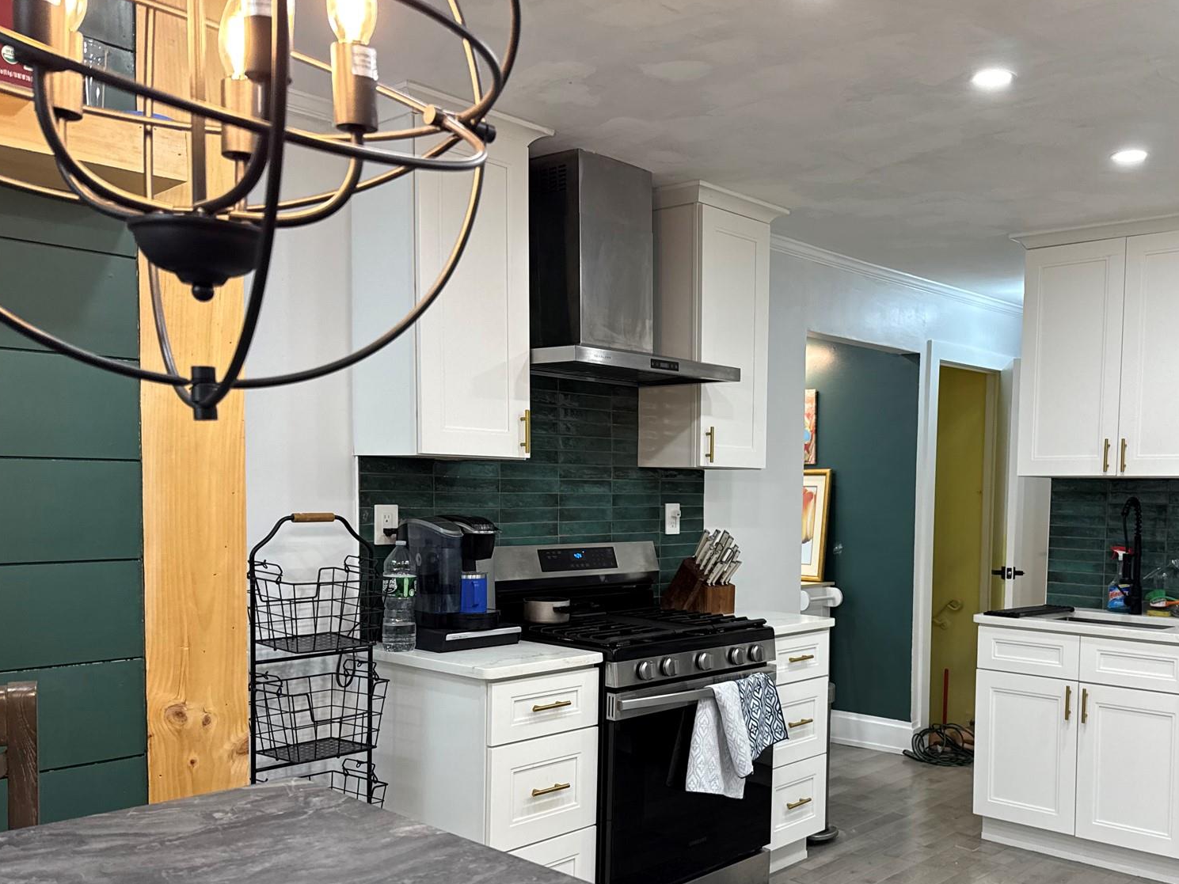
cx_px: 763
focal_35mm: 33
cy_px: 572
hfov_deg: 54.5
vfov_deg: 42.5
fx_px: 1124
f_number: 1.78
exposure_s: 1/120
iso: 160
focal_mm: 6.76
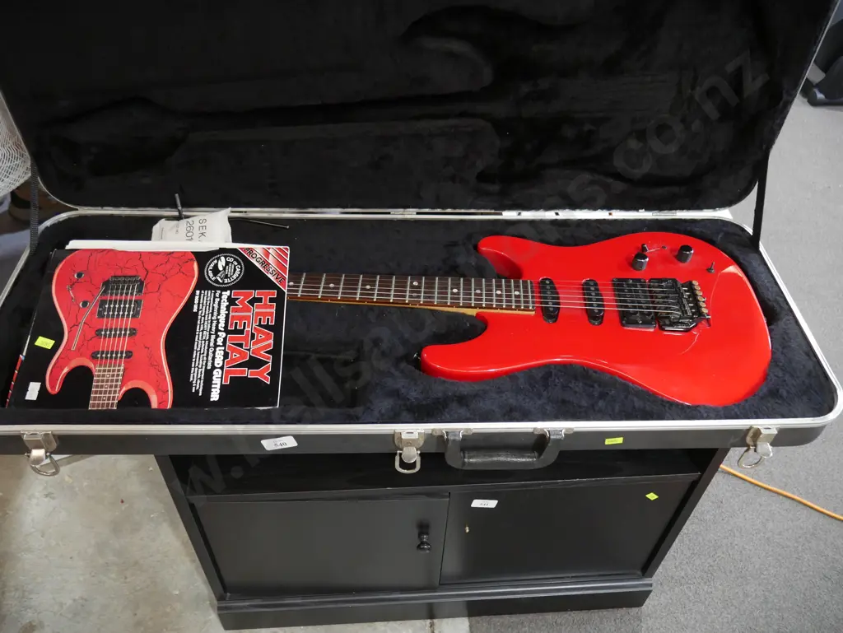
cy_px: 316
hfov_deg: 63.4
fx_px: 682
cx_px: 422
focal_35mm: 28
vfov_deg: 49.8
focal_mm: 14
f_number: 3.5
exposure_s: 1/60
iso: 640
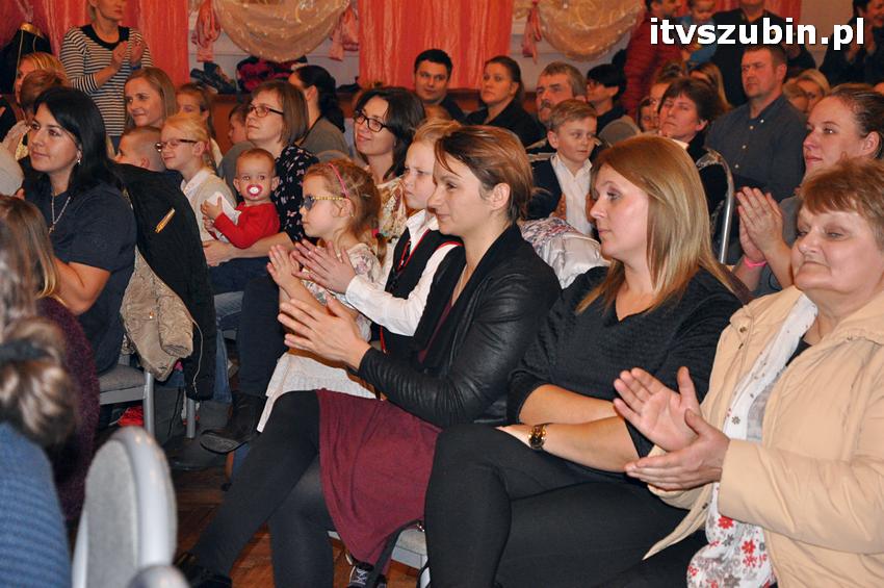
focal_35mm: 78
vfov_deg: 17.5
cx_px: 442
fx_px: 1913
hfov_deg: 26.0
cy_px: 294
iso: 2000
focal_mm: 52
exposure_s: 1/60
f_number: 5
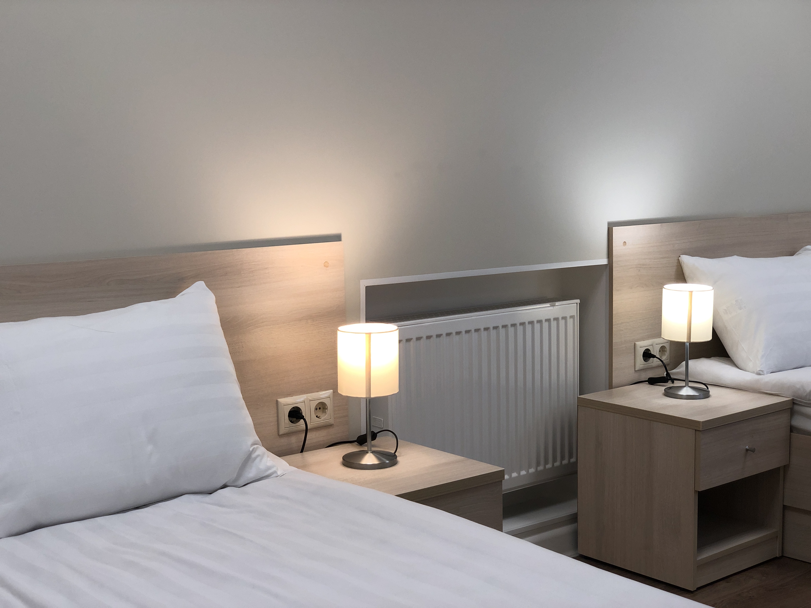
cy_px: 304
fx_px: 1218
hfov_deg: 36.8
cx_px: 406
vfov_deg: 28.0
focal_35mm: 52
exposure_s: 1/50
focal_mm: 6
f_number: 2.4
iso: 32
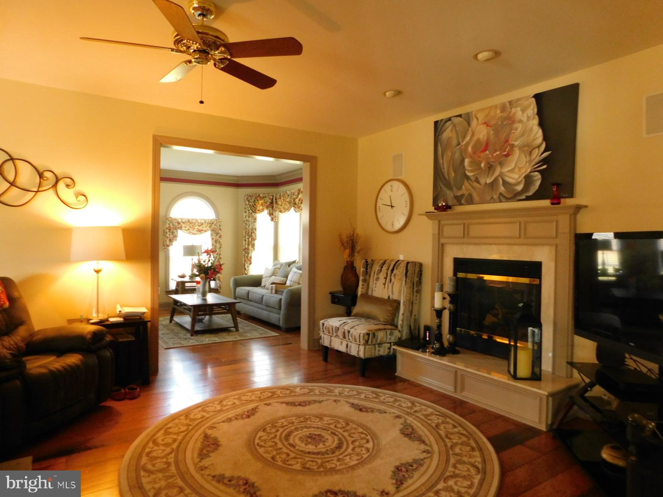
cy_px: 248
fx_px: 441
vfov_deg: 58.9
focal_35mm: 23
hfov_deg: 73.9
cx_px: 332
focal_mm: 4
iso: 400
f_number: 3
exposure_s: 1/15
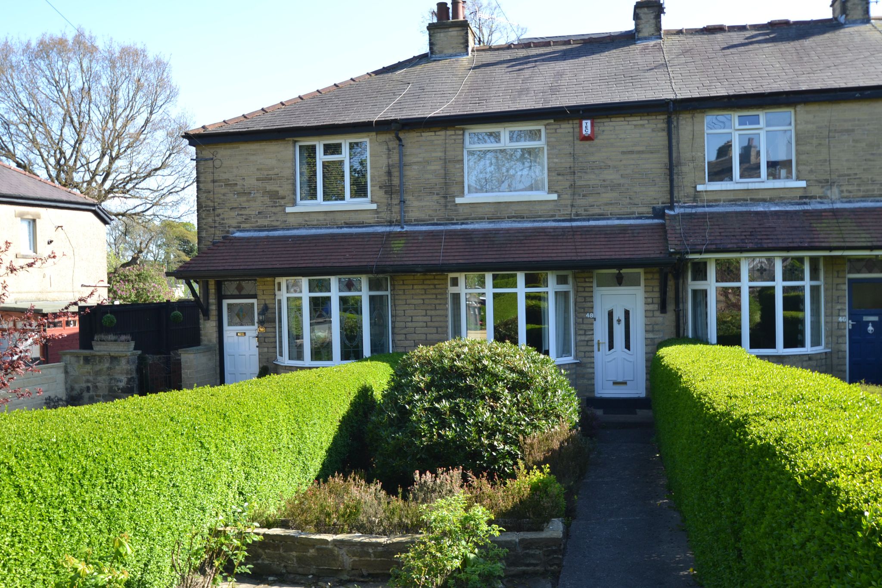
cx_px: 441
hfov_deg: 57.2
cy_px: 294
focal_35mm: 33
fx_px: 808
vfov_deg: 40.0
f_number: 5.6
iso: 140
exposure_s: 1/125
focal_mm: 22
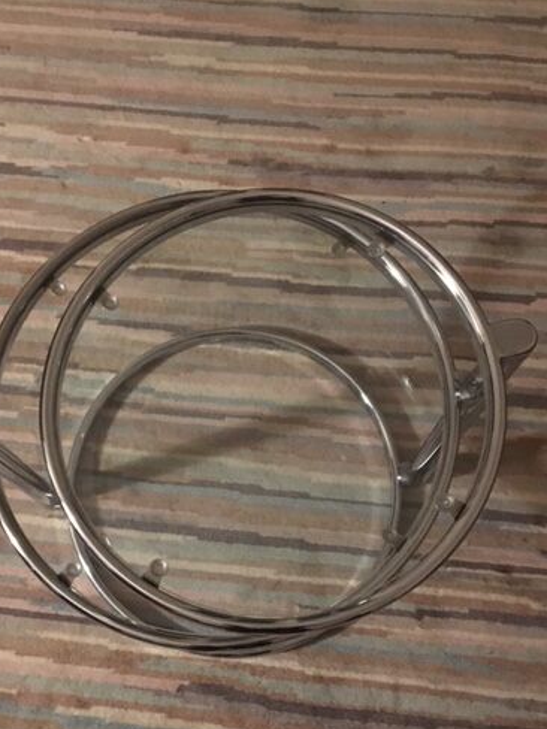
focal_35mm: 38
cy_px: 474
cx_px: 239
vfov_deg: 48.3
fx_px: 801
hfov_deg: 37.7
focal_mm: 4.15
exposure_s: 1/17
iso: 640
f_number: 2.2
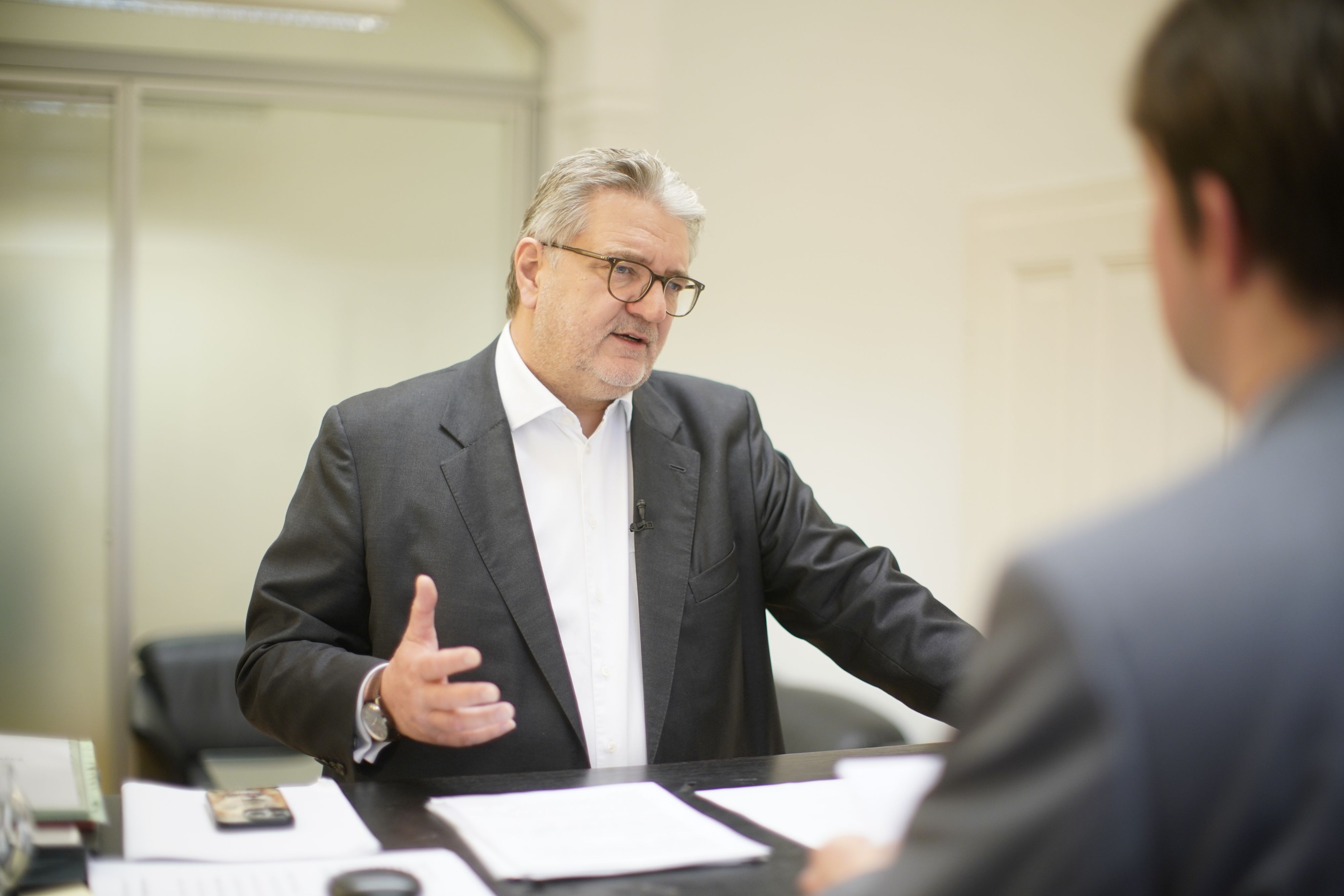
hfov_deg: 39.6
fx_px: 1867
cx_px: 672
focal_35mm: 50
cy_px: 448
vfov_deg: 27.0
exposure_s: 1/400
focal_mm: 50
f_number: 1.3
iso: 400
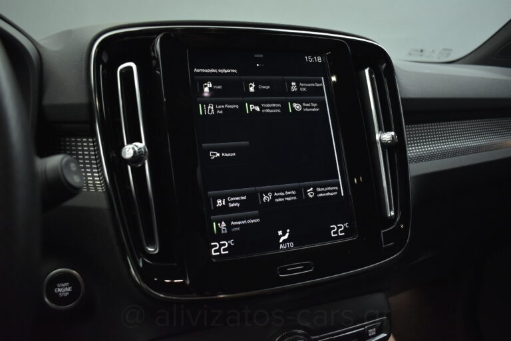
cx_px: 256
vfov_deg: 48.0
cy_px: 170
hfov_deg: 67.4
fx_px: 383
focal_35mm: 27
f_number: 3.5
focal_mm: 18
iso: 1600
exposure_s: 1/100
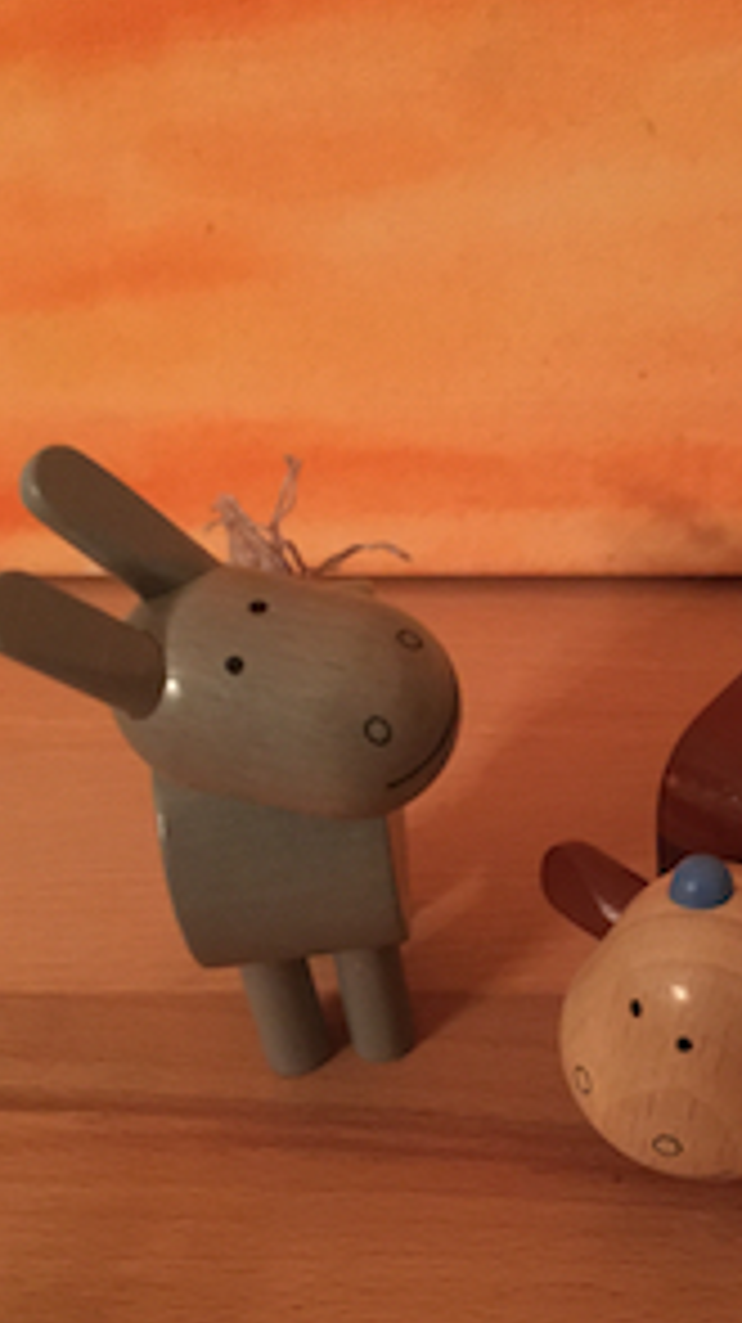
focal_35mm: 43
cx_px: 612
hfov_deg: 27.0
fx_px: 1507
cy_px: 783
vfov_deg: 47.2
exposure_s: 1/17
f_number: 2.2
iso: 640
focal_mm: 4.15
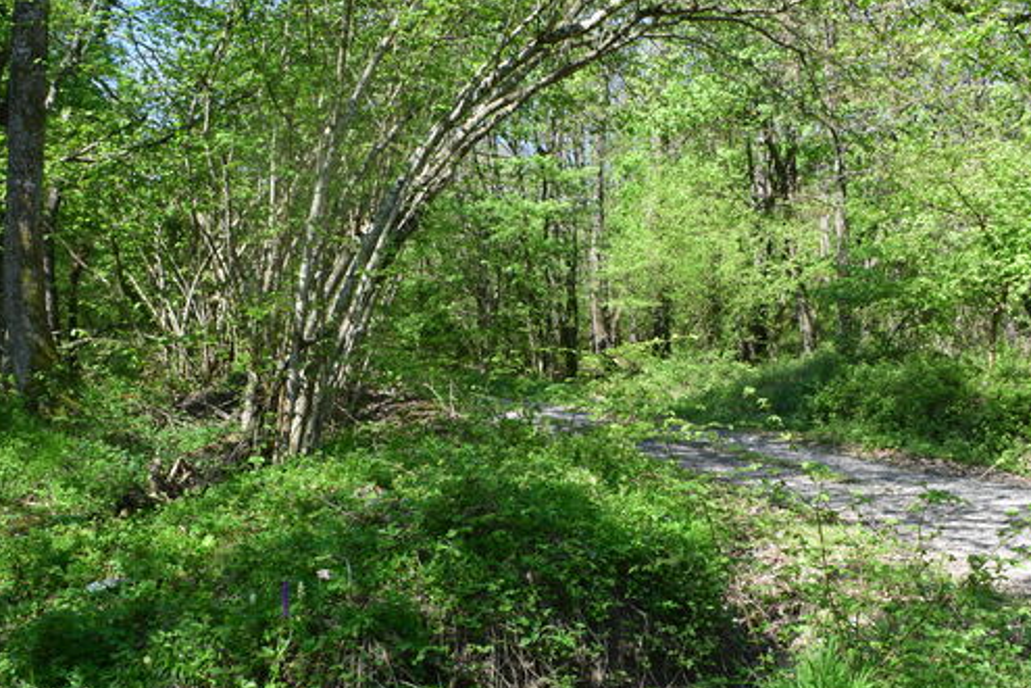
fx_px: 1432
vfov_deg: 26.8
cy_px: 469
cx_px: 477
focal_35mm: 50
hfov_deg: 39.6
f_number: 10
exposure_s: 1/200
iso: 400
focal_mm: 22
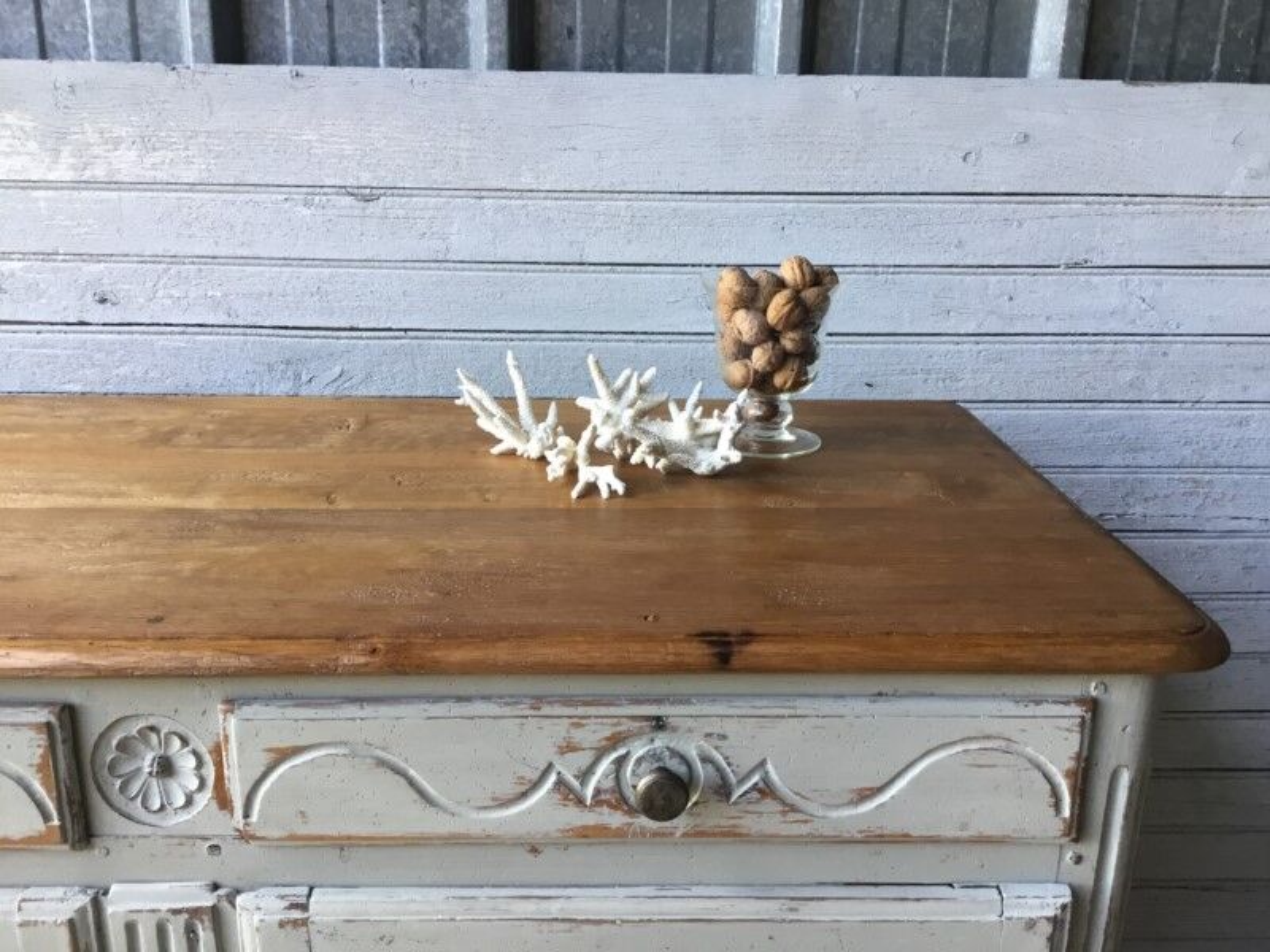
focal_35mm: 31
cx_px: 635
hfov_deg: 58.4
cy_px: 476
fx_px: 1137
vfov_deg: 45.4
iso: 25
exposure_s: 1/33
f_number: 2.4
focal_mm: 3.3
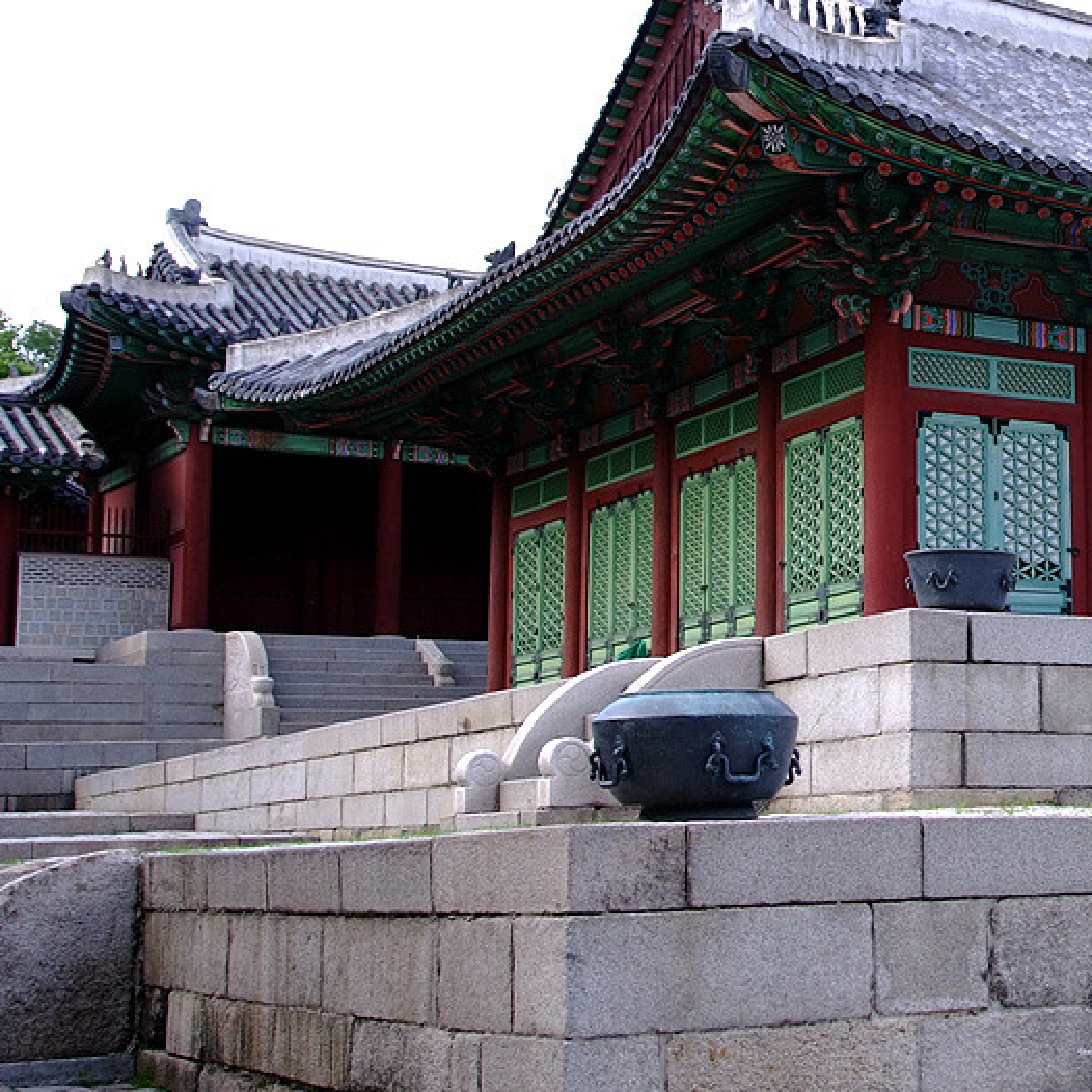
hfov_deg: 24.1
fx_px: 2391
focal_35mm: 67
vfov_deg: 25.7
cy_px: 475
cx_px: 1190
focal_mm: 24
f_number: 6.3
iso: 125
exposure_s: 1/114
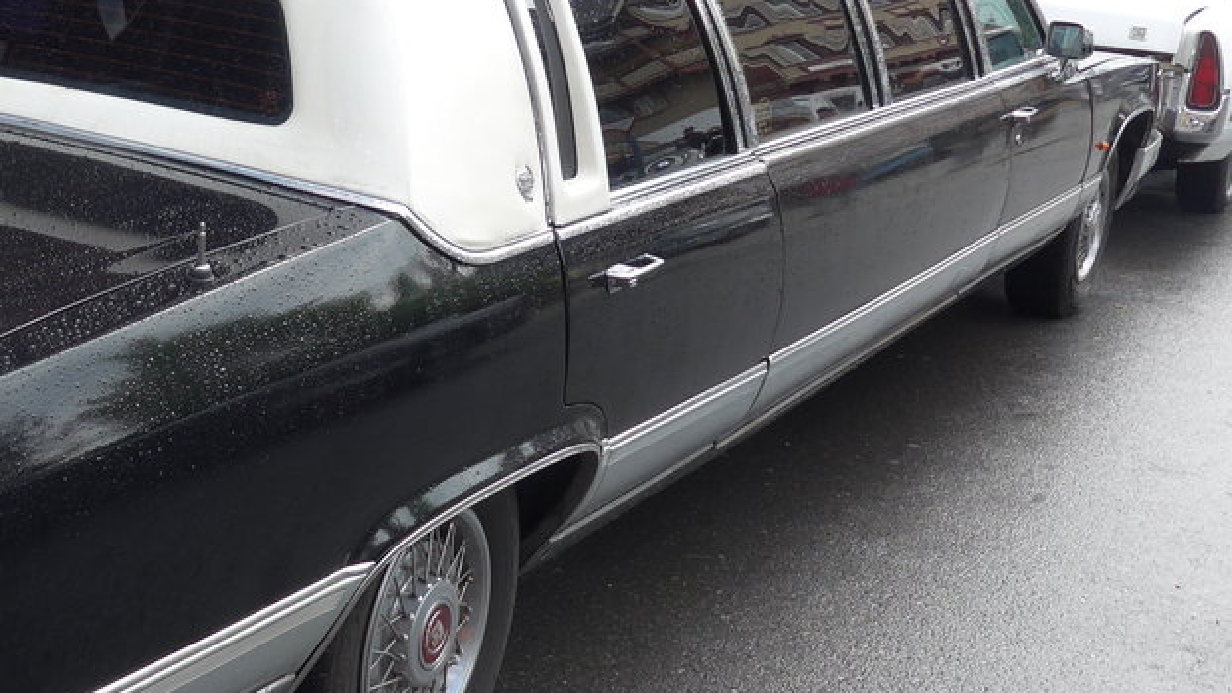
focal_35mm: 61
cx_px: 111
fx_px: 1993
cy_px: 263
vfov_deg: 19.7
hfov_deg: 32.5
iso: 80
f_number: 2.8
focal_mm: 6
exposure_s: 1/320
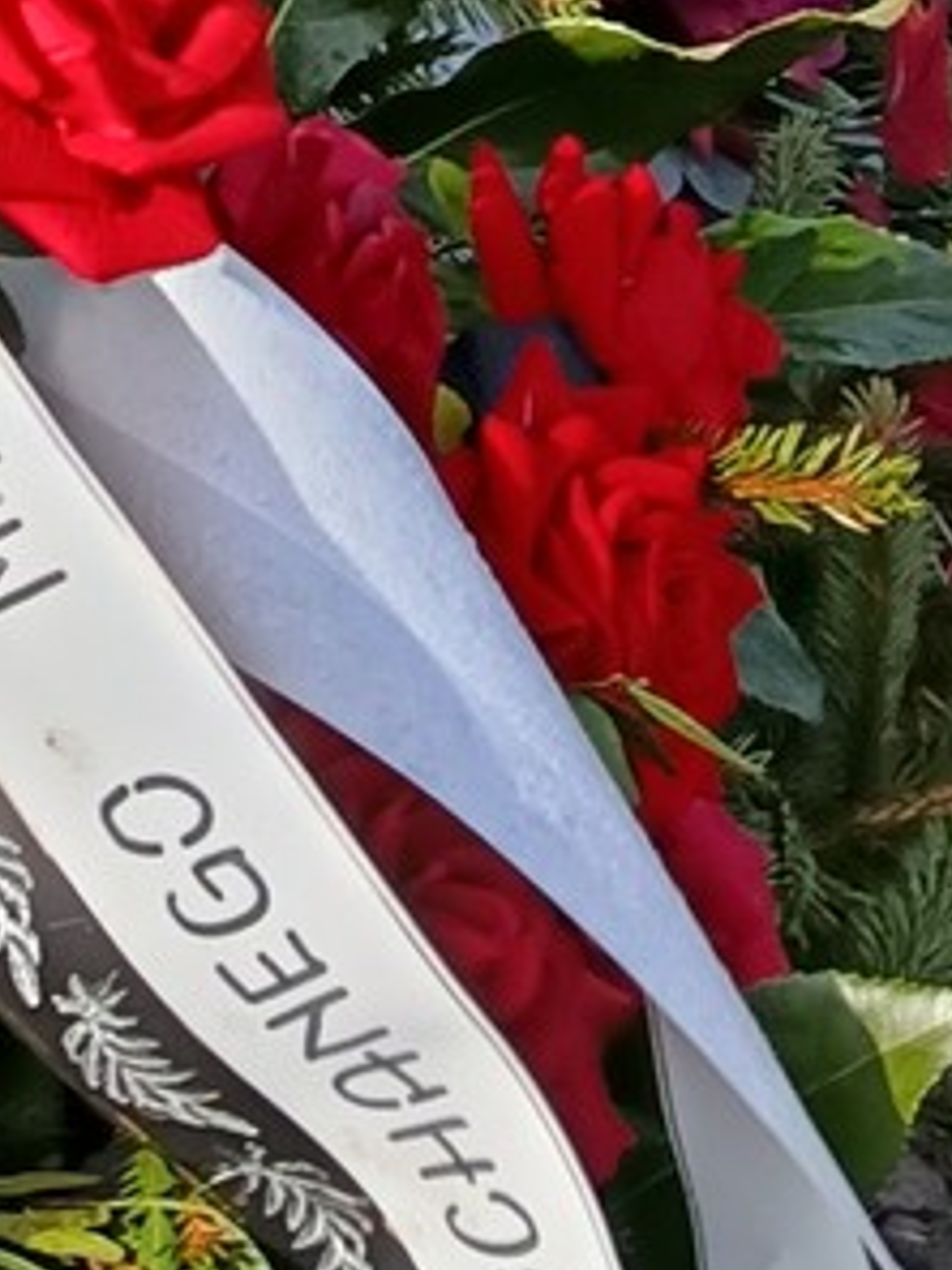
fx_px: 5940
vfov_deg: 11.7
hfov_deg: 8.5
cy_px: -661
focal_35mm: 162
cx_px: -1244
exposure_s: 1/365
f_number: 1.7
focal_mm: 5.24
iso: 50
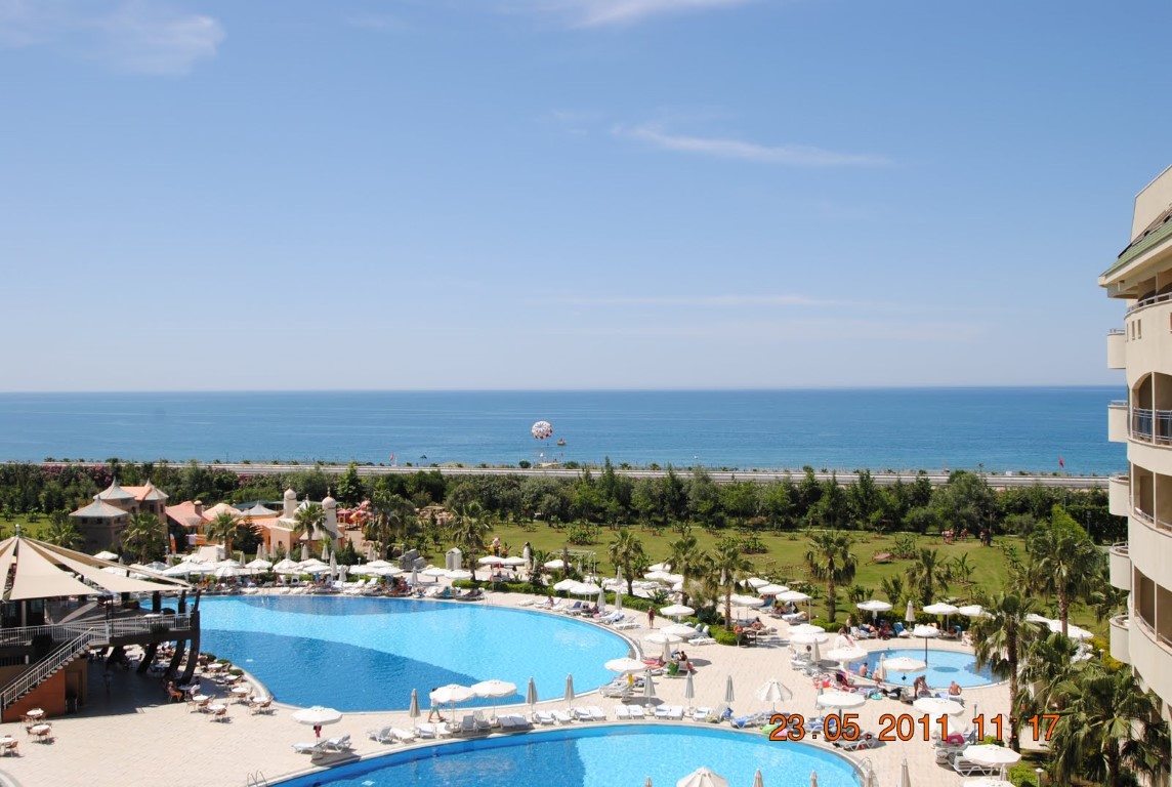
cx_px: 586
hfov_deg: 53.0
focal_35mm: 36
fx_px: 1174
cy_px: 394
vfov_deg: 37.0
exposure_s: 1/250
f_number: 8
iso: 100
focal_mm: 24
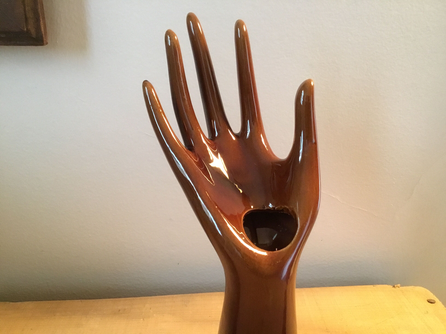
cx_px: 223
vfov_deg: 45.4
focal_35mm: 31
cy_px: 167
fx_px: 399
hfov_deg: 58.4
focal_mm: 3.3
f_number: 2.4
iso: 250
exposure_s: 1/17
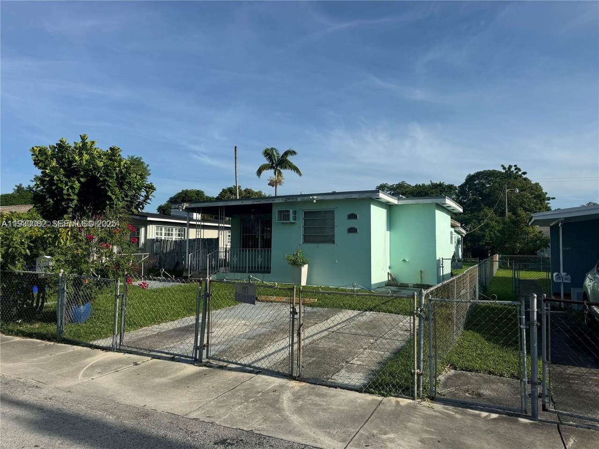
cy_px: 224
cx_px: 300
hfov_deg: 71.6
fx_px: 415
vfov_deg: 56.8
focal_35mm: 24
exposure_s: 1/5814
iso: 80
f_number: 1.78
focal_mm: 6.76
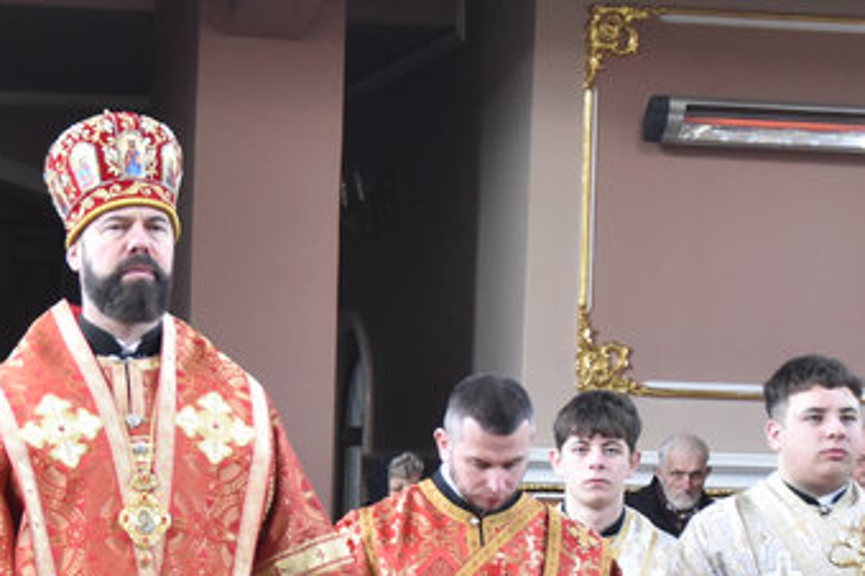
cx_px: 84
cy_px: 605
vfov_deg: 11.1
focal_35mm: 123
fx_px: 2943
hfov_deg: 16.5
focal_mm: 27
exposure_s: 1/40
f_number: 3.8
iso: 1400
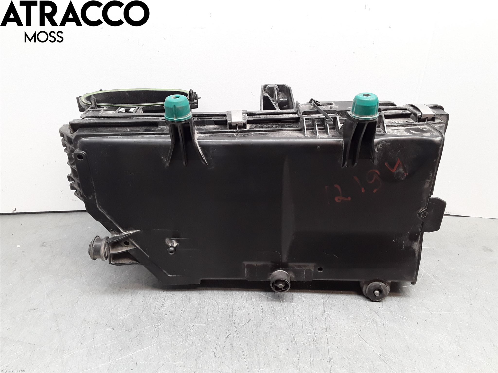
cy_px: 186
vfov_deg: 49.7
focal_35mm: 28
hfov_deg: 63.4
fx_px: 403
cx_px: 249
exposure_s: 1/50
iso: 80
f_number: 1.9
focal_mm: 2.91
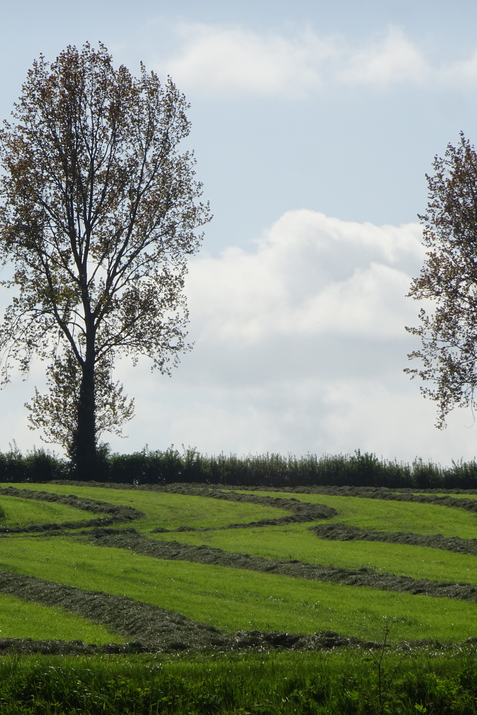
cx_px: 185
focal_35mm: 332
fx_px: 6598
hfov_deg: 4.1
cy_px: 357
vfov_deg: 6.2
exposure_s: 1/800
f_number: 6.3
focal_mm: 40.86
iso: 80
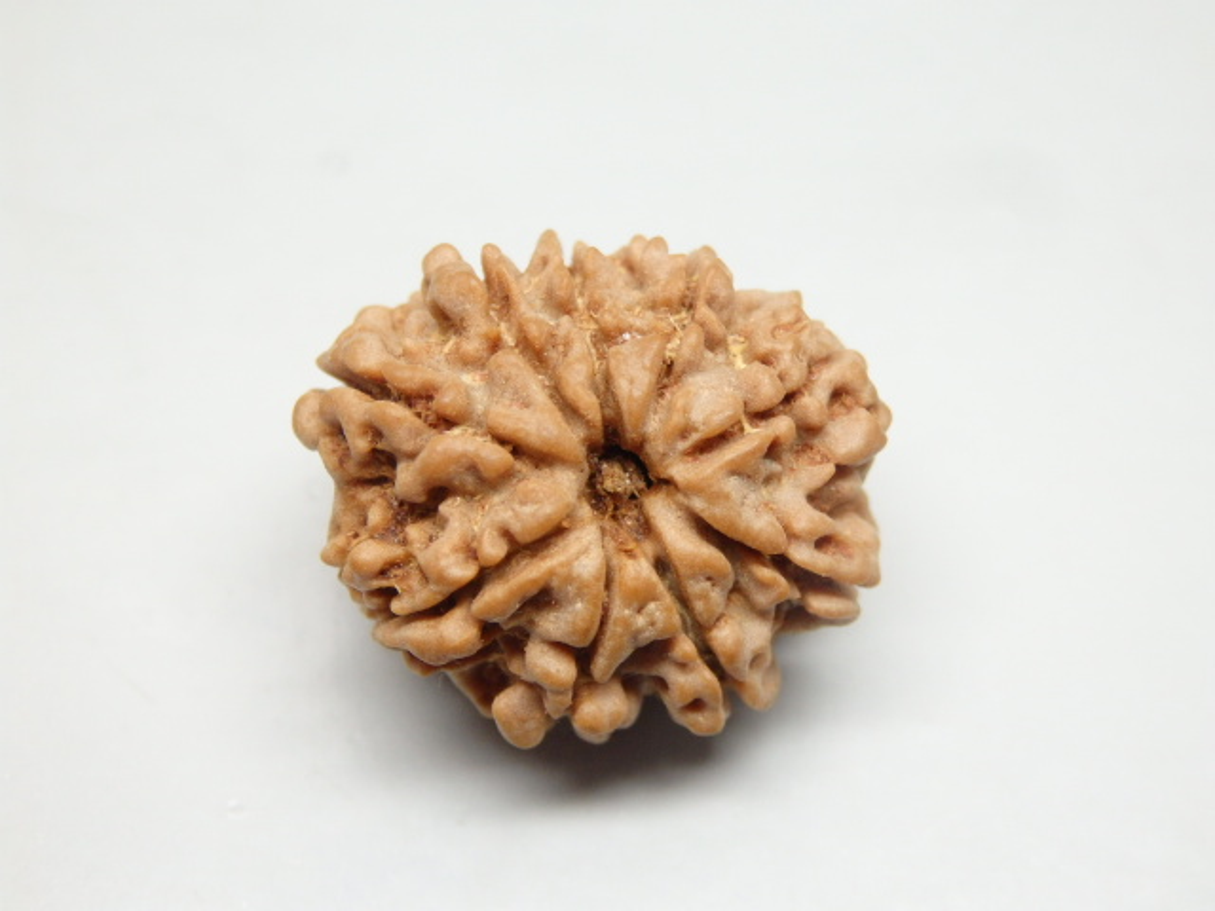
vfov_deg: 22.3
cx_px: 608
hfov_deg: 29.4
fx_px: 2317
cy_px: 456
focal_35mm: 66
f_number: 4.4
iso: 400
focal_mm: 11.9
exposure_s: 1/100
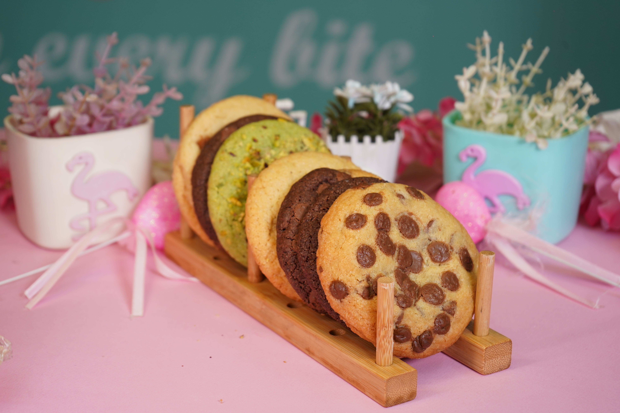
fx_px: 1205
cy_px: 206
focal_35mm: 70
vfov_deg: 19.5
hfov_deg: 28.8
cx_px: 310
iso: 640
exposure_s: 1/125
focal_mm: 70
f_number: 5.6
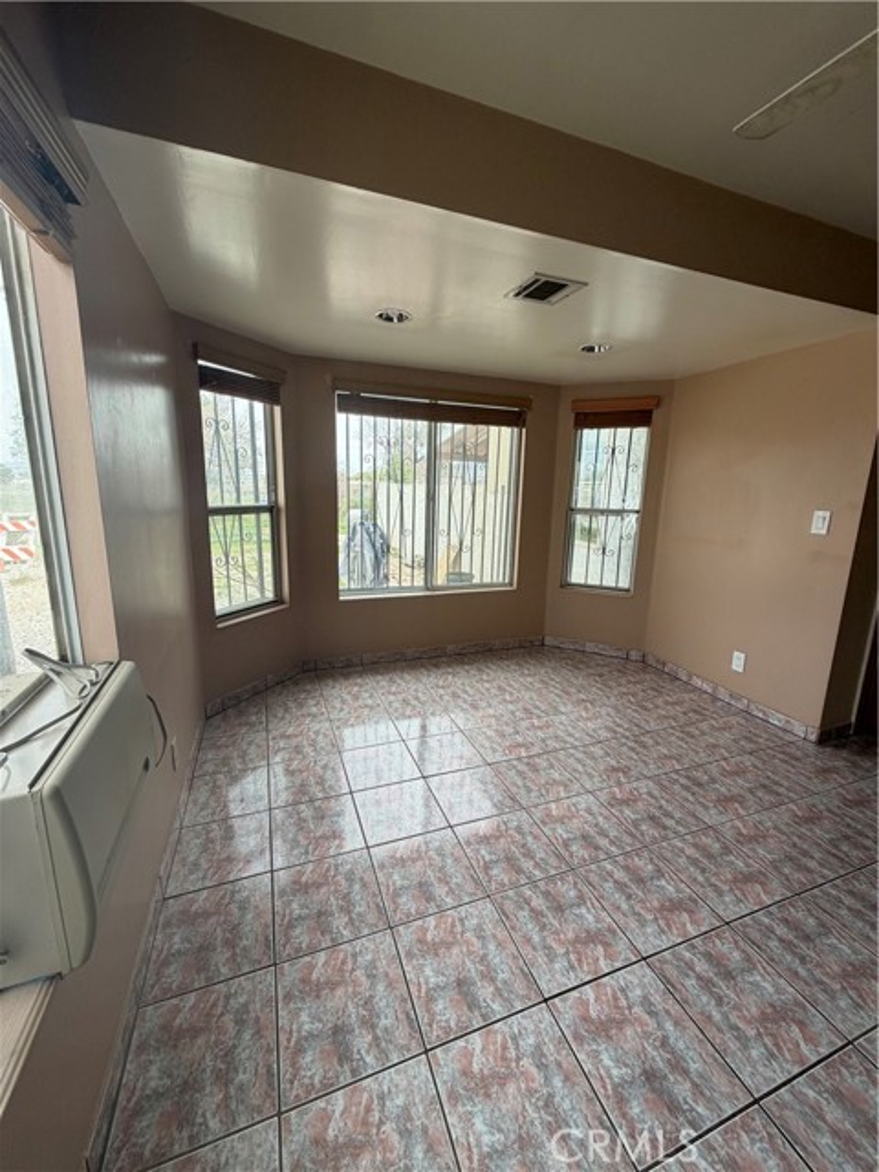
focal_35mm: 14
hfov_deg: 85.7
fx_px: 474
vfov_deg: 102.1
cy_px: 586
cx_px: 440
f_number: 2.2
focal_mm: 2.22
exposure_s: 1/121
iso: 64
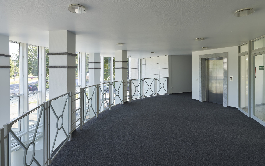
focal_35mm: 20
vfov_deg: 59.6
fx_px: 144
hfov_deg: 85.0
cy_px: 75
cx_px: 130
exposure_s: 1/15
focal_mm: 17
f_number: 11
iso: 400
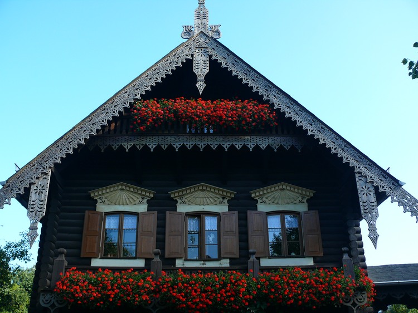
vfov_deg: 40.7
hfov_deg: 52.6
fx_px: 423
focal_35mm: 35
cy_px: 156
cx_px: 209
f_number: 4
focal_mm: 7.4
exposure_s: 1/100
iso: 100
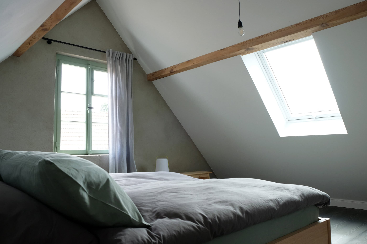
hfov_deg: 67.4
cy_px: 122
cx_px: 184
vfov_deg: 47.9
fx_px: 275
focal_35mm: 27
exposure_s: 1/42
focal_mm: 18
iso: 400
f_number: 6.4
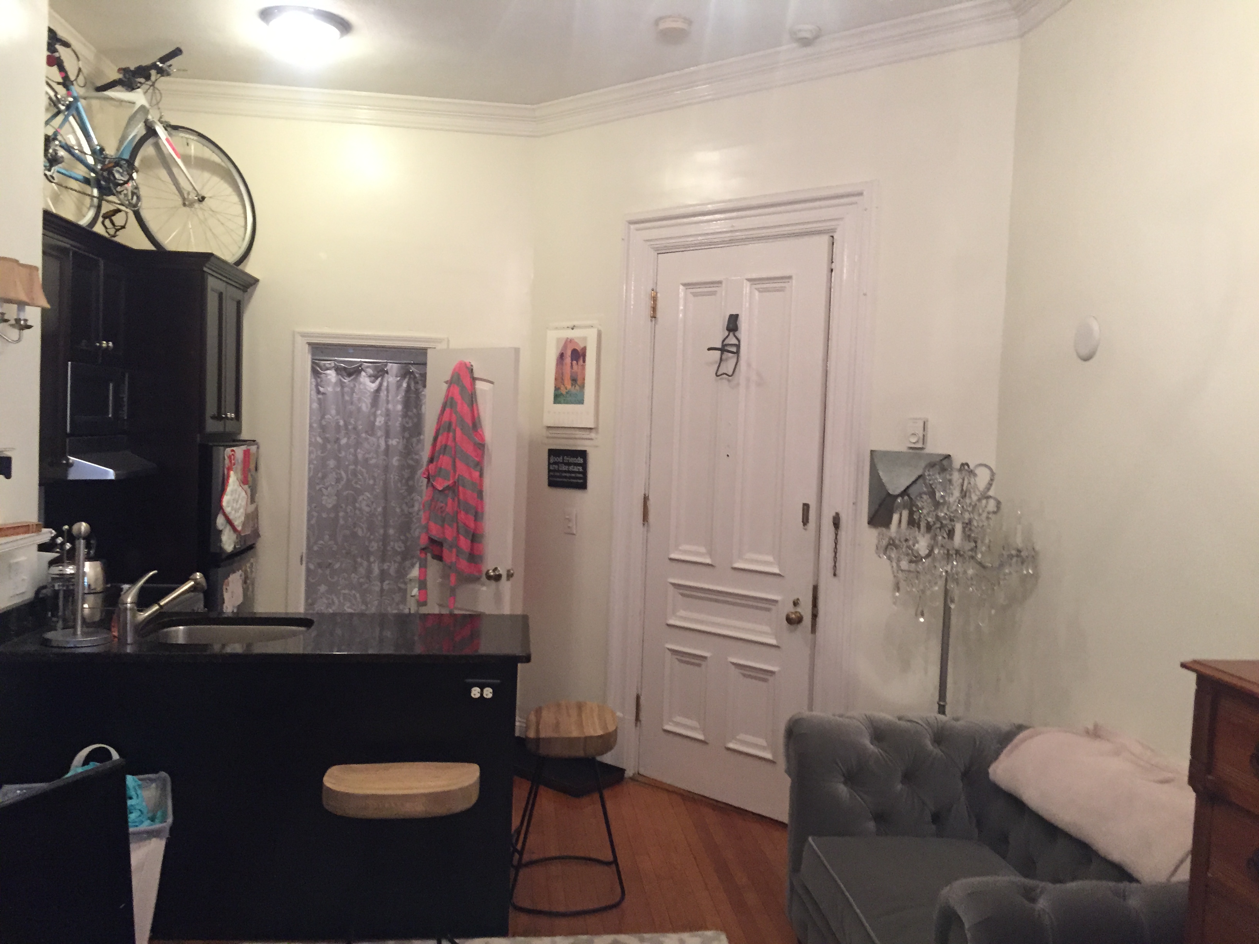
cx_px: 630
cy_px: 472
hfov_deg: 61.7
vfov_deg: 48.2
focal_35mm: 29
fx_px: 1055
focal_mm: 4.15
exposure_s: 1/30
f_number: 2.2
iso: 200
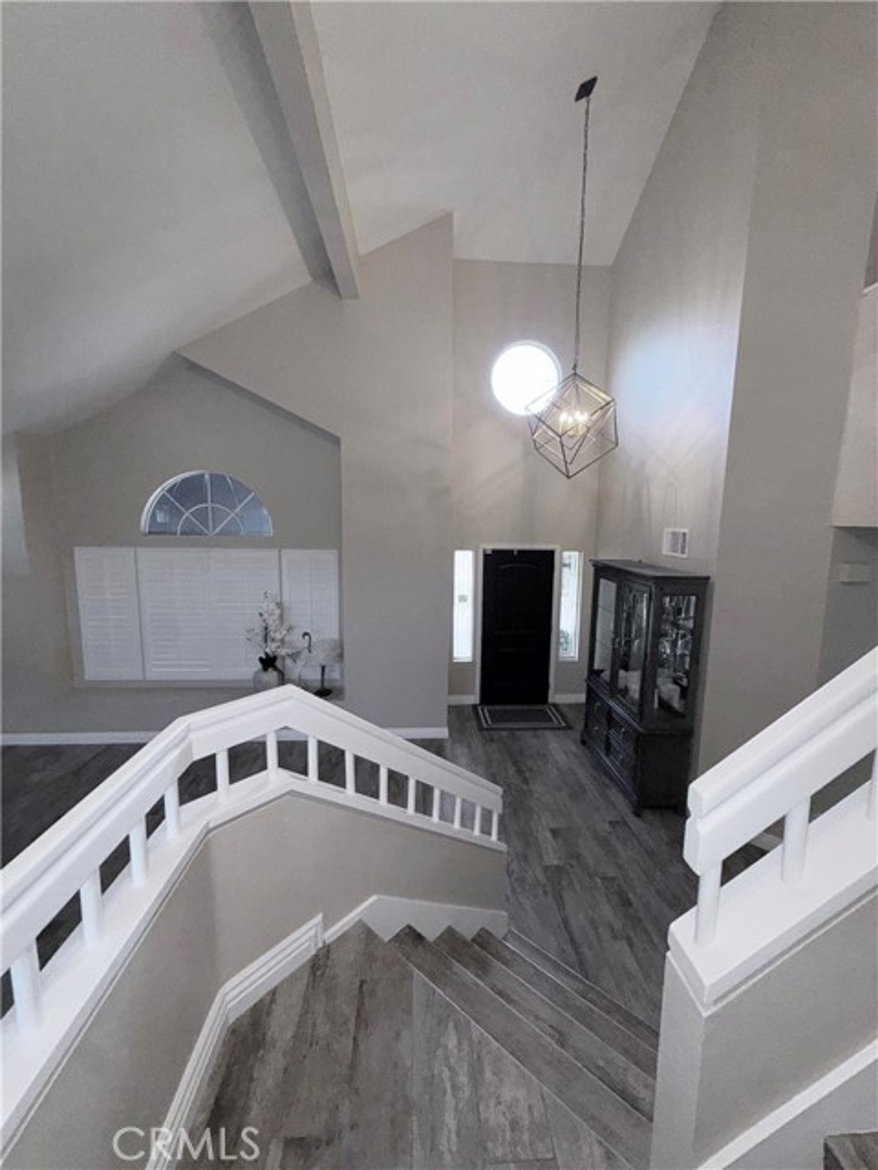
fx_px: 473
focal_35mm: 14
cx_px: 439
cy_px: 585
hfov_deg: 85.7
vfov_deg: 102.1
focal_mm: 2.22
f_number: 2.2
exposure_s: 1/122
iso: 64
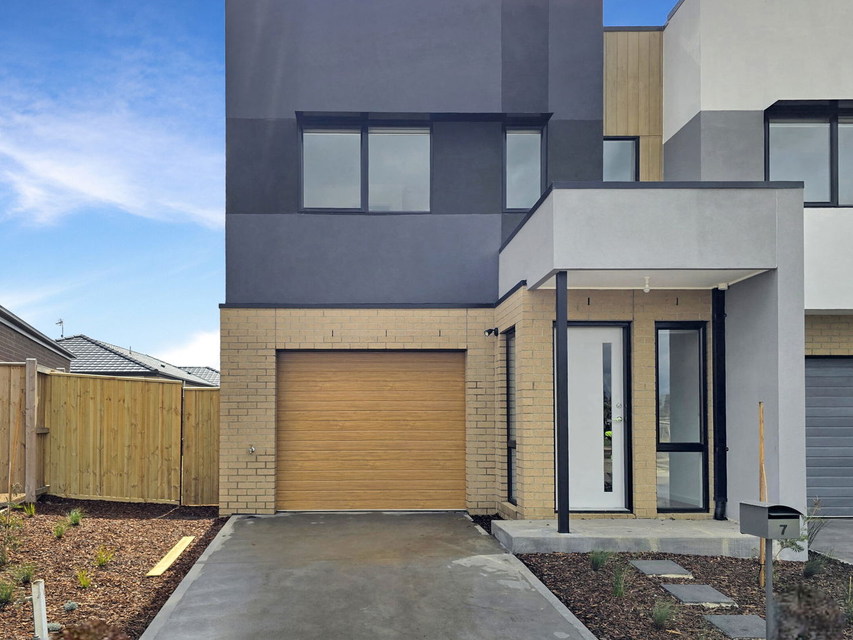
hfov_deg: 65.3
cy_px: 319
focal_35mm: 27
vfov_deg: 51.3
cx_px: 423
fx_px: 665
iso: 12
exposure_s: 1/2000
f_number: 1.7
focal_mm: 6.3
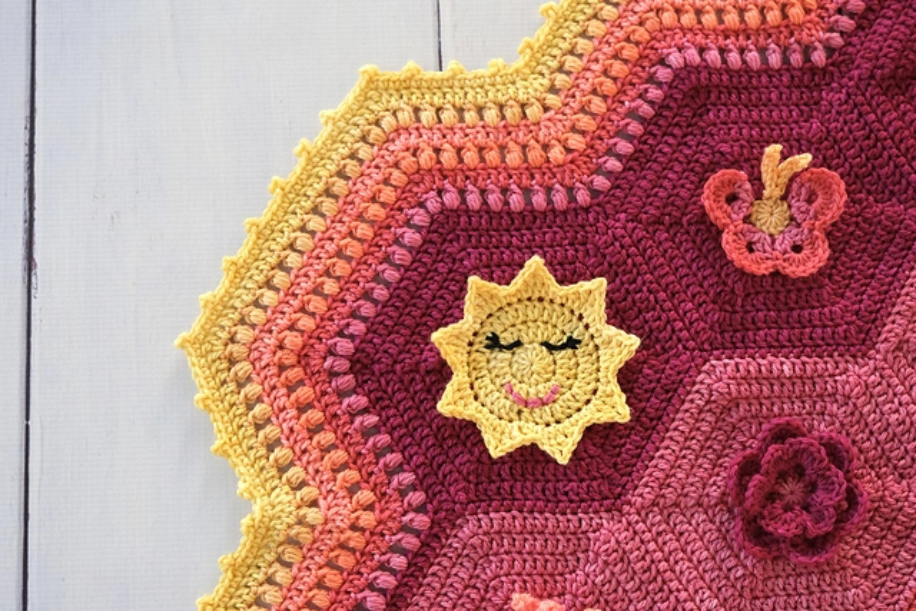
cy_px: 306
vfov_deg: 27.5
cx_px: 458
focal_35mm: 49
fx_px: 1247
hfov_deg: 40.3
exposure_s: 1/100
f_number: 4
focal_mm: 32.5
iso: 1250
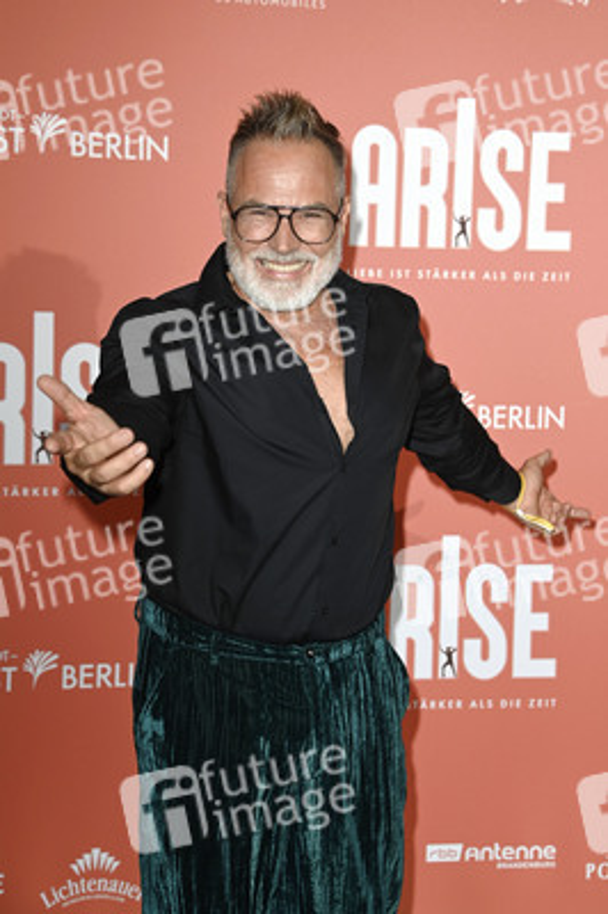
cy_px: 457
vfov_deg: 26.0
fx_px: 1979
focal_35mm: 78
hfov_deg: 17.5
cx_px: 304
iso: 640
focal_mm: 78
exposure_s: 1/200
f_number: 5.6
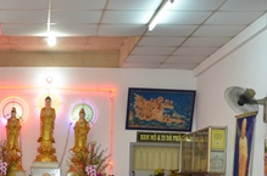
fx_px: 592
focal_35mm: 80
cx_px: 10
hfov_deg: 24.4
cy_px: 234
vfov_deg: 16.0
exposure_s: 1/60
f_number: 4.5
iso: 640
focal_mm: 18
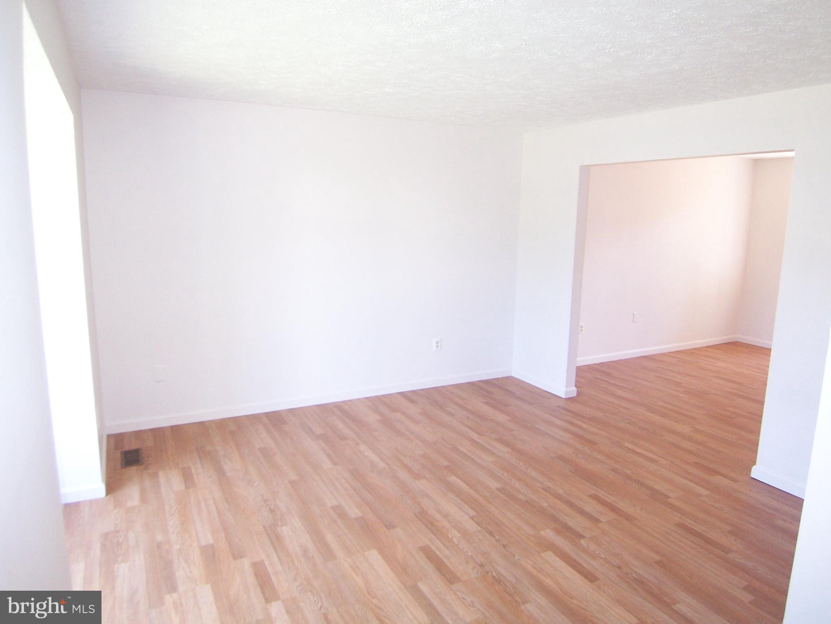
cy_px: 312
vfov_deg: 58.9
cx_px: 416
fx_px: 552
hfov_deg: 73.9
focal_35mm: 23
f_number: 2.8
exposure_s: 1/30
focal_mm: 3.8
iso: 125
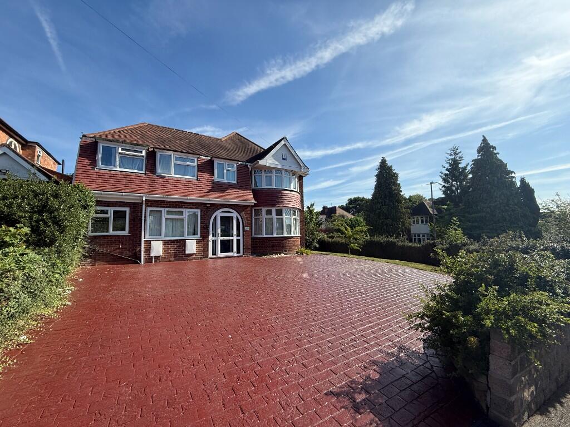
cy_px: 214
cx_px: 285
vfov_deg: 85.7
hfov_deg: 102.1
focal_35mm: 14
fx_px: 231
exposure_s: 1/1901
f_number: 2.2
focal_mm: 2.22
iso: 50
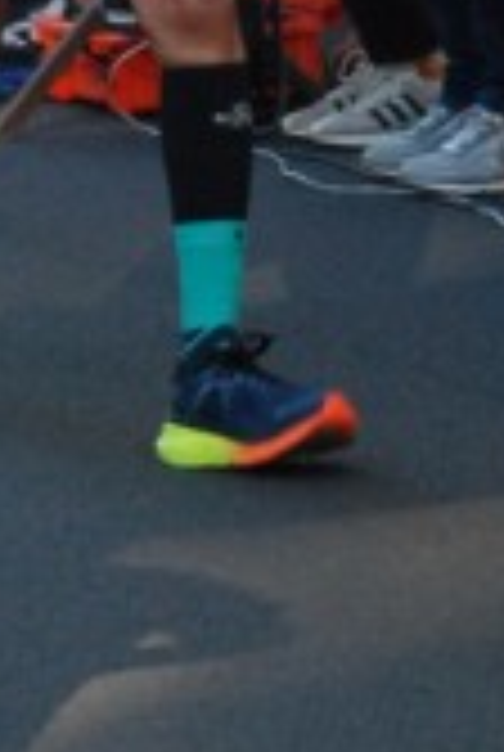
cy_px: -194
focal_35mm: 459
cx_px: 25
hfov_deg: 3.0
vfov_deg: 4.5
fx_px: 9594
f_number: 5.6
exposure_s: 1/250
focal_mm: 85
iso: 1000
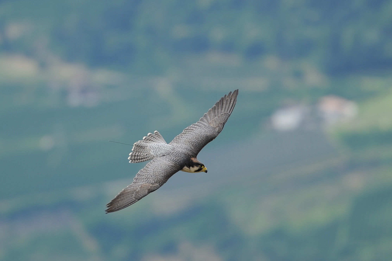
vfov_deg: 6.9
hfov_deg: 10.3
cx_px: 196
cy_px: 130
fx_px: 2176
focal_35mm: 200
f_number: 2.8
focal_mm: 200
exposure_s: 1/2000
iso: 200
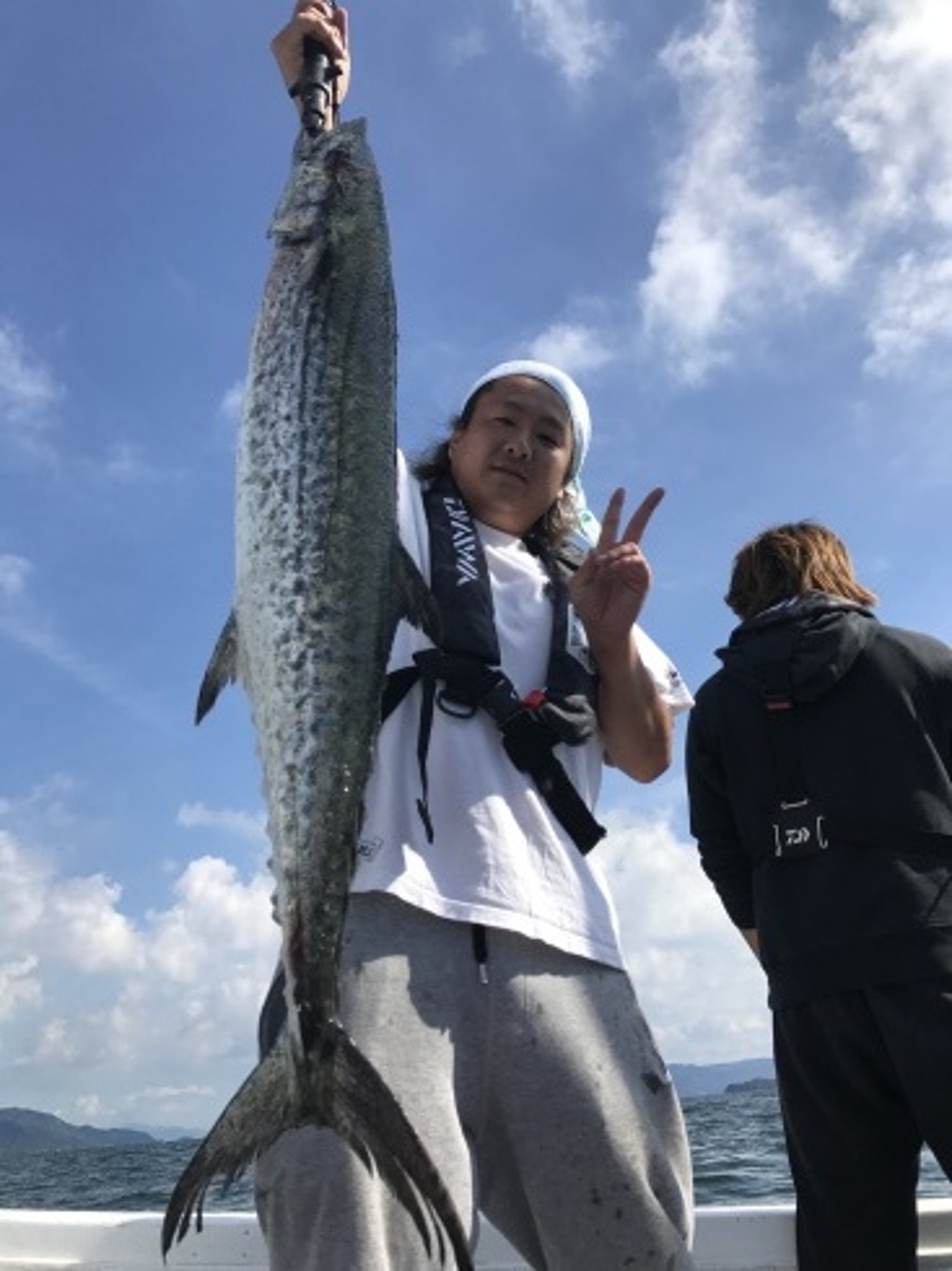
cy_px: 636
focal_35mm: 28
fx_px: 1028
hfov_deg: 49.7
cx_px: 476
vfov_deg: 63.5
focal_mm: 3.99
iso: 20
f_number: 1.8
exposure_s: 1/2907
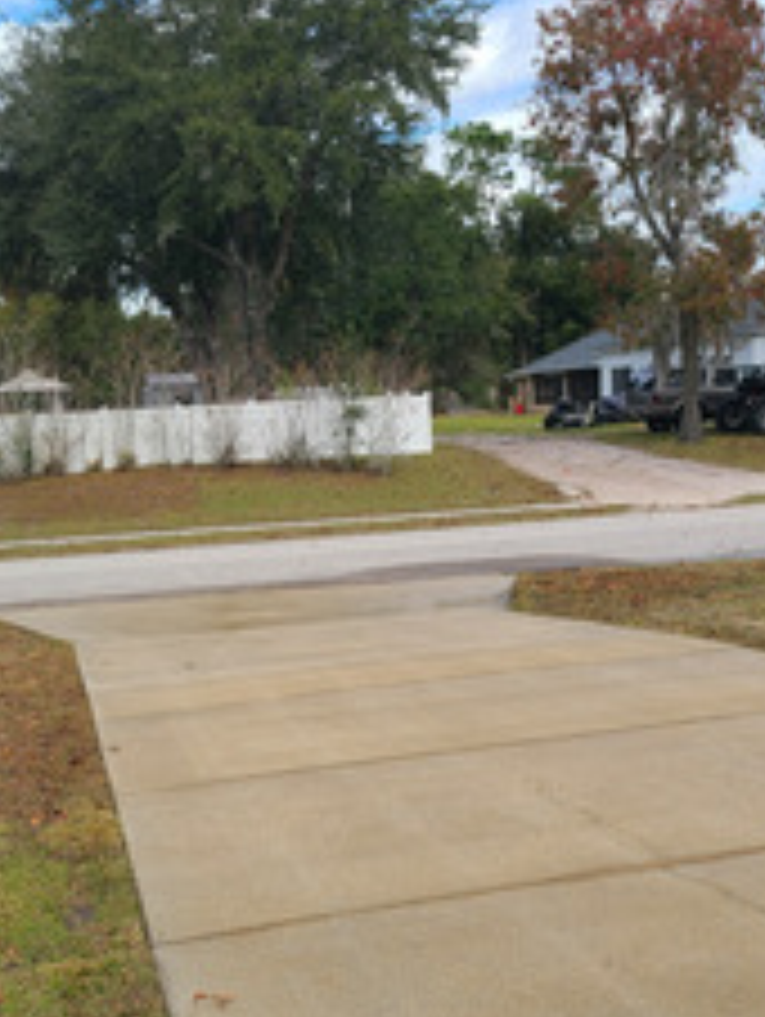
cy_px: 675
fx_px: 1353
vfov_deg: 40.7
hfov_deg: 31.4
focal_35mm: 46
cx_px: 274
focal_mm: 5.4
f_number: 1.8
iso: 40
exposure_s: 1/1465
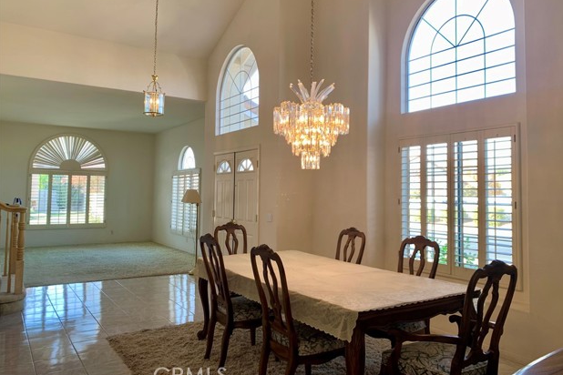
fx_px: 438
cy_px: 170
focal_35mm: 28
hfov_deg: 65.5
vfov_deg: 46.3
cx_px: 290
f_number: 1.8
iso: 40
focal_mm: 4.25
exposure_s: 1/120
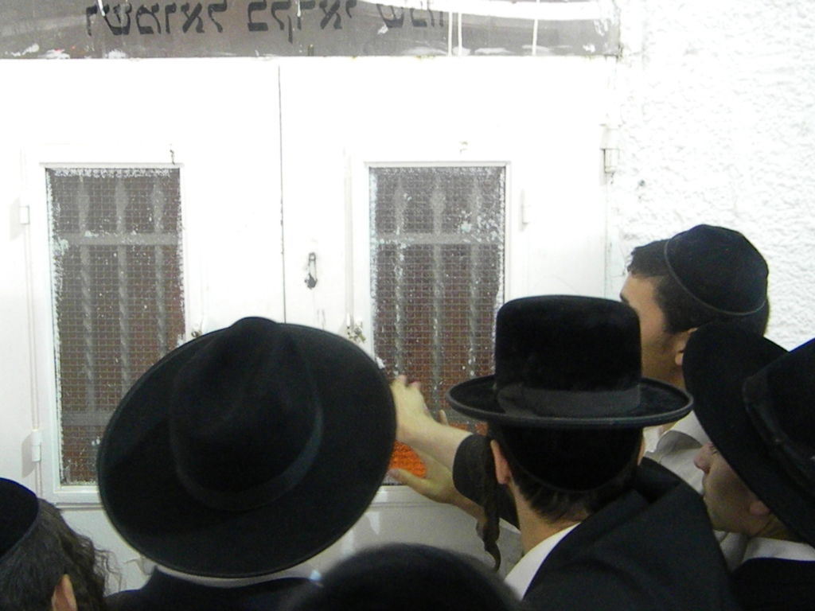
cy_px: 306
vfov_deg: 35.1
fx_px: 965
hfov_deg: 45.8
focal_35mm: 41
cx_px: 408
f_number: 3.8
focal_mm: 7.3
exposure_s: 1/72.2
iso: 1283
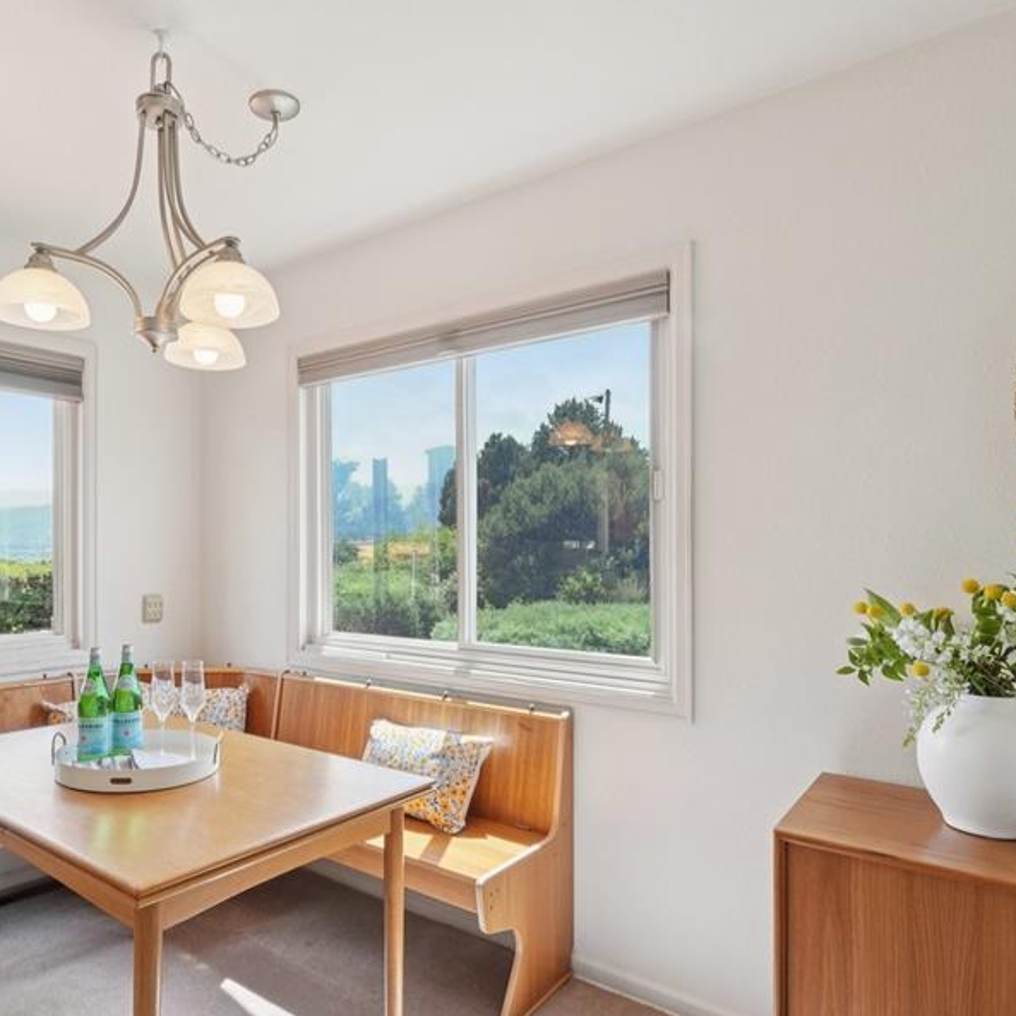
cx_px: 380
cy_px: 560
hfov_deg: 68.5
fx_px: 731
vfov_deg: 69.4
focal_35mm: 22
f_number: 8
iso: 800
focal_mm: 10
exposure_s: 1/20
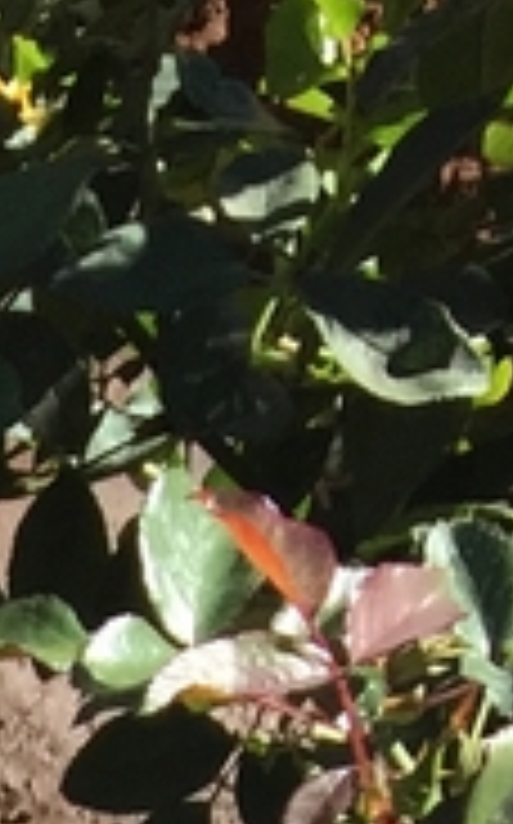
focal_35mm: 215
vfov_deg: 7.9
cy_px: 2774
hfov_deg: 5.5
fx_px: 4821
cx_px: -1364
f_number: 2.2
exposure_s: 1/746
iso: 32
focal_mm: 4.15
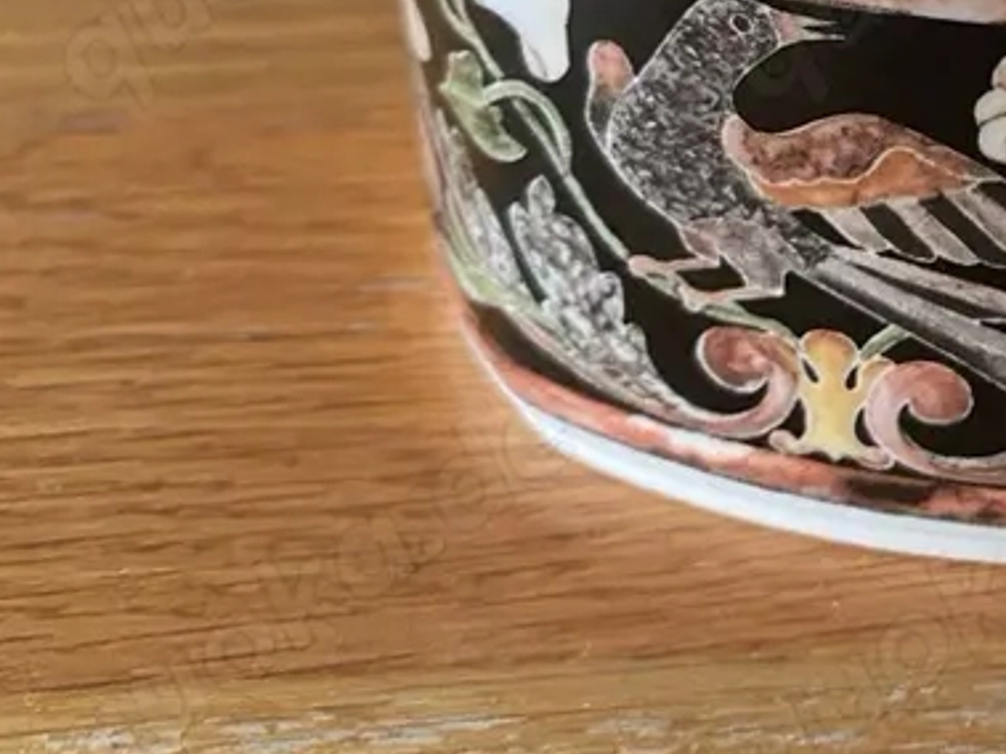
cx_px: 1184
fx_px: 1917
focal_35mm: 66
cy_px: -85
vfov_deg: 21.1
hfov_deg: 26.4
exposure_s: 1/60
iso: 500
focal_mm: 4.25
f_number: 1.8
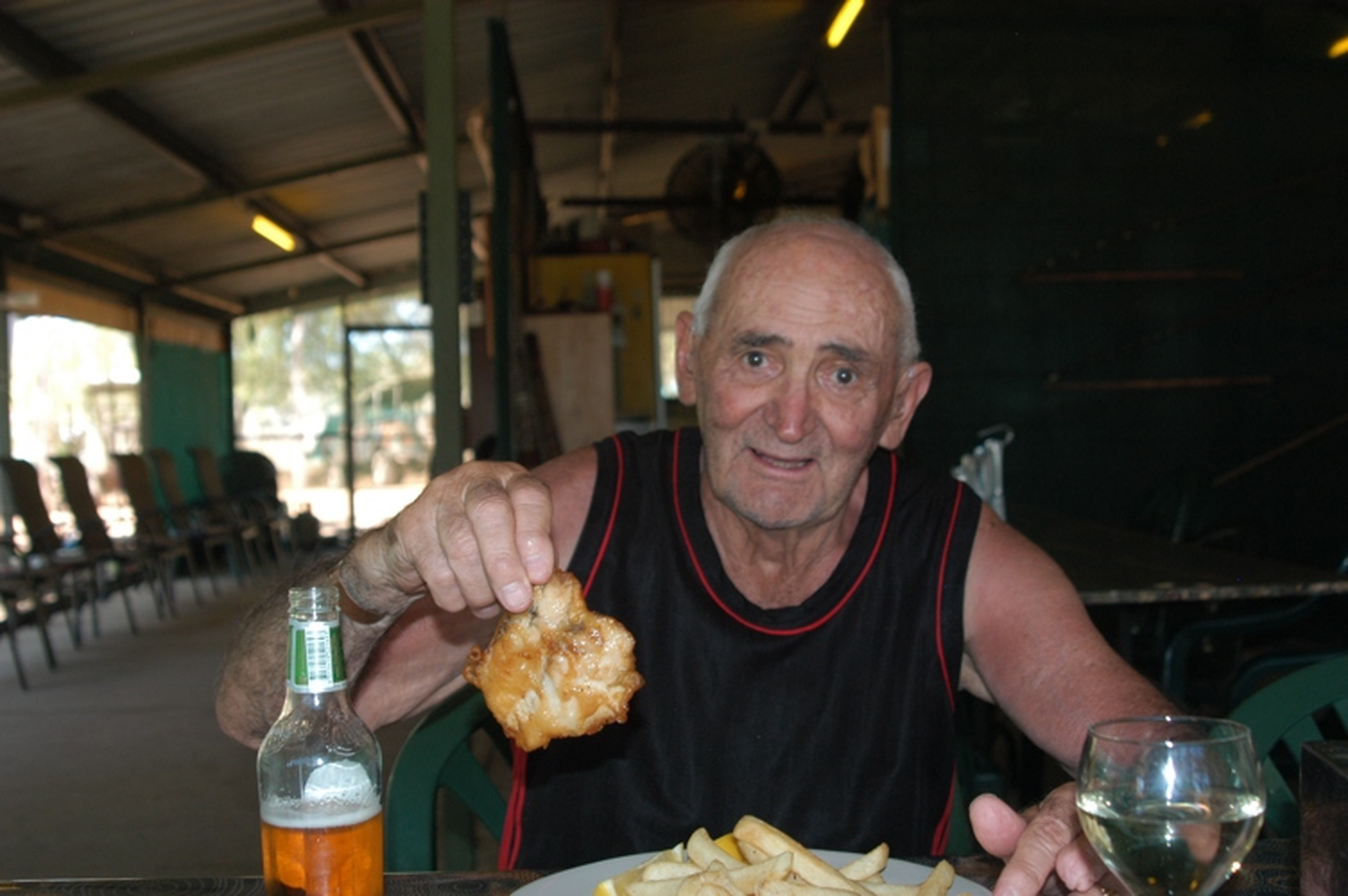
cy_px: 448
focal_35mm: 42
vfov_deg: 31.8
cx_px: 674
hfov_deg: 46.4
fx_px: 1571
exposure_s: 1/60
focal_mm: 28
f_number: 5.6
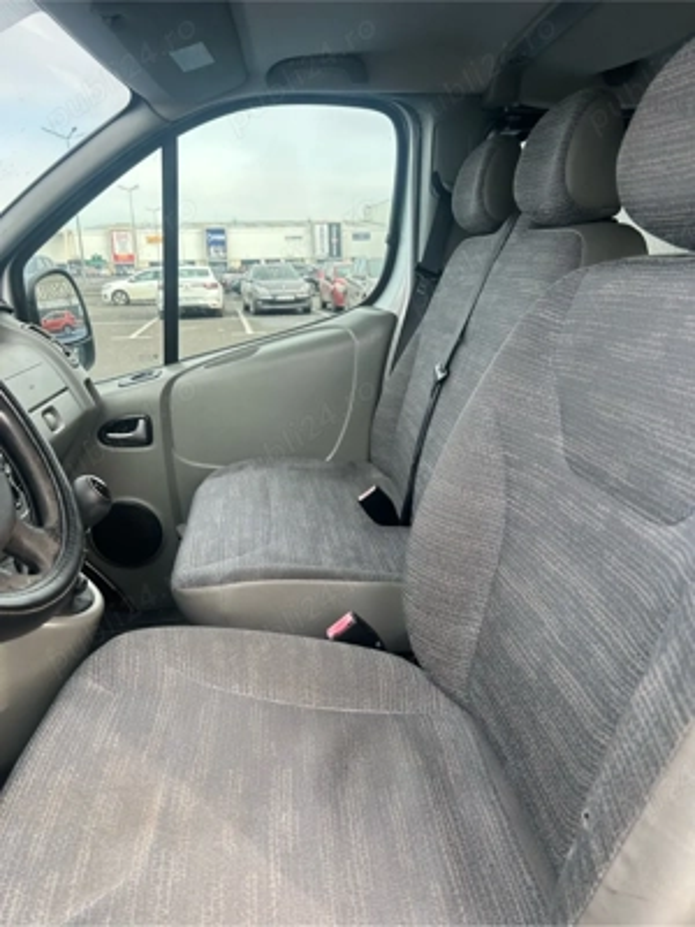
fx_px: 696
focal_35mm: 26
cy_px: 464
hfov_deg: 53.1
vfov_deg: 67.3
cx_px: 348
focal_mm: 5.7
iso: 50
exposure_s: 1/411
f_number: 1.5
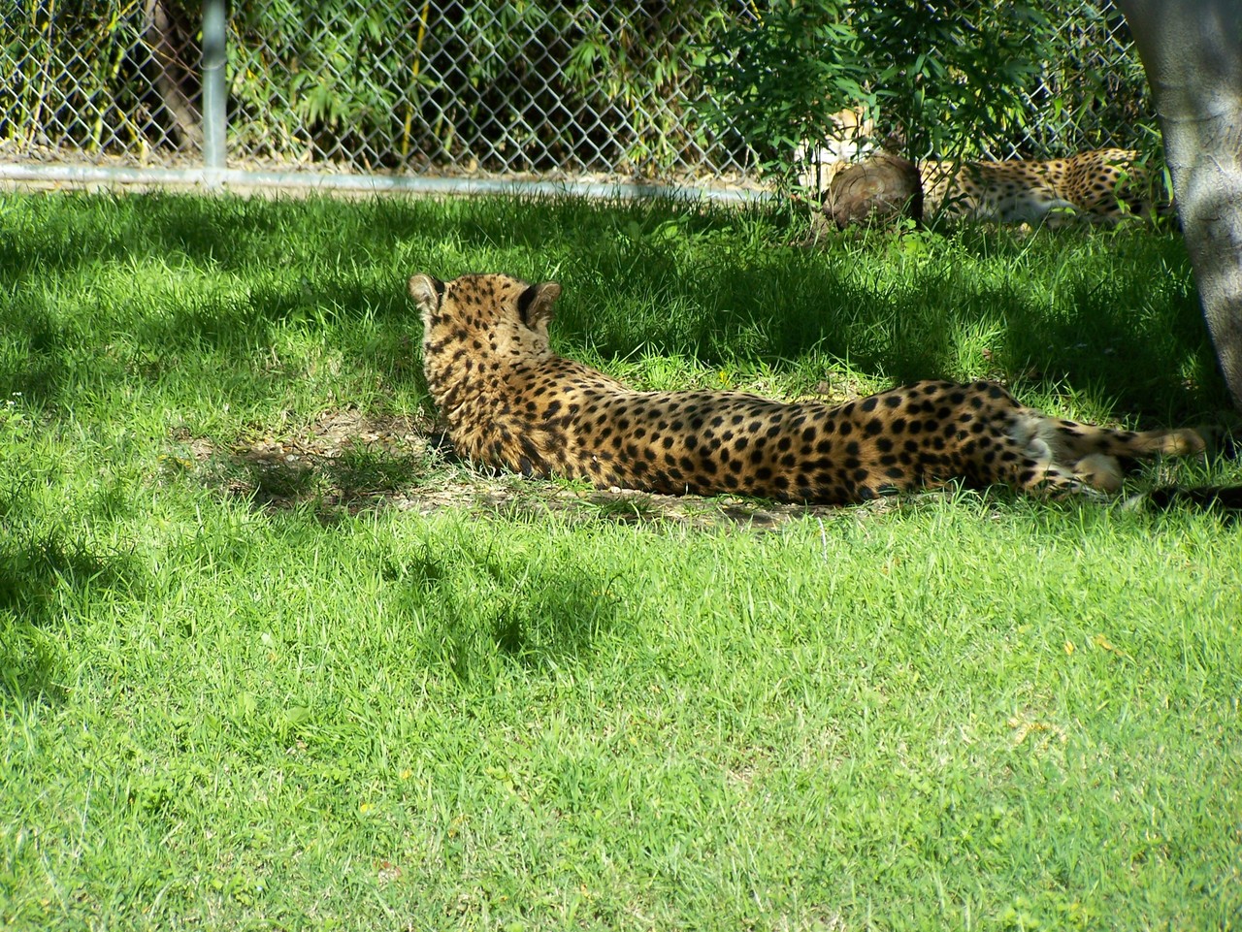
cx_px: 621
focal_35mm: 189
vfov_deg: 7.9
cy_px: 466
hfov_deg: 10.5
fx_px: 6784
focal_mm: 31.3
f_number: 3.2
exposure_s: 1/640
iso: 80
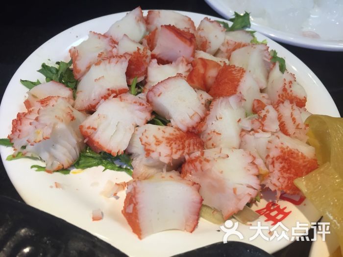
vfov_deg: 48.2
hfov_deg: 61.7
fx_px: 287
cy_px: 128
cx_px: 172
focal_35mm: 29
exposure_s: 1/33
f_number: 2.2
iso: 50
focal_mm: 4.15
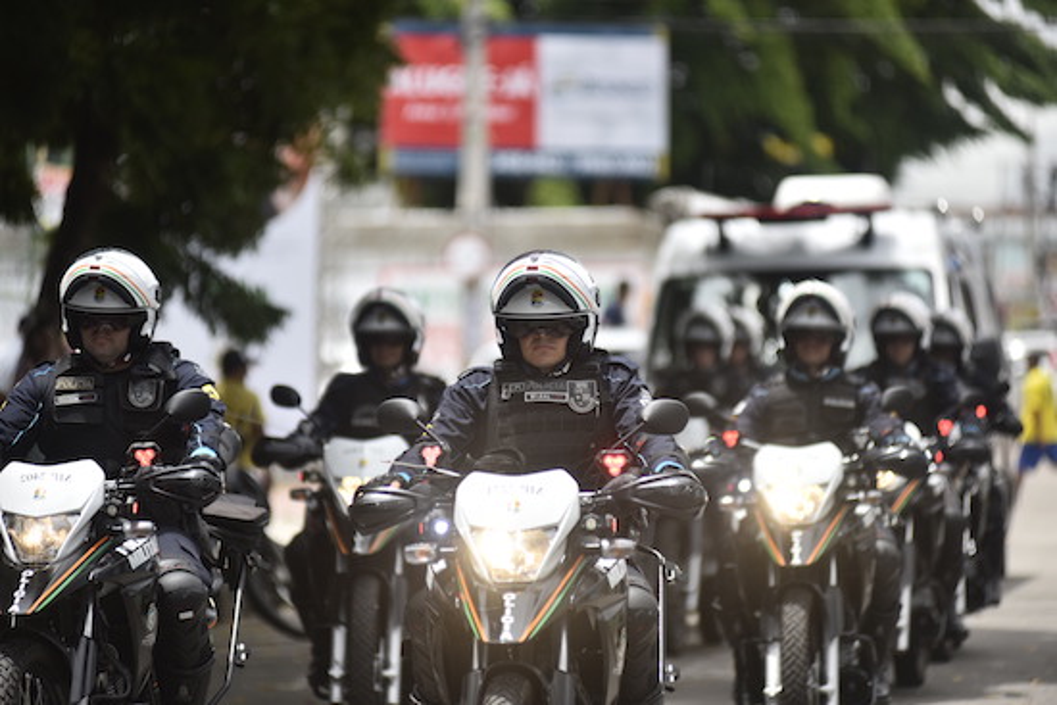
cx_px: 528
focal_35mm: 200
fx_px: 5873
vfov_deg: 6.9
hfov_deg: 10.3
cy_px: 352
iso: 200
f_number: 2.8
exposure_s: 1/4000
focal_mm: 200
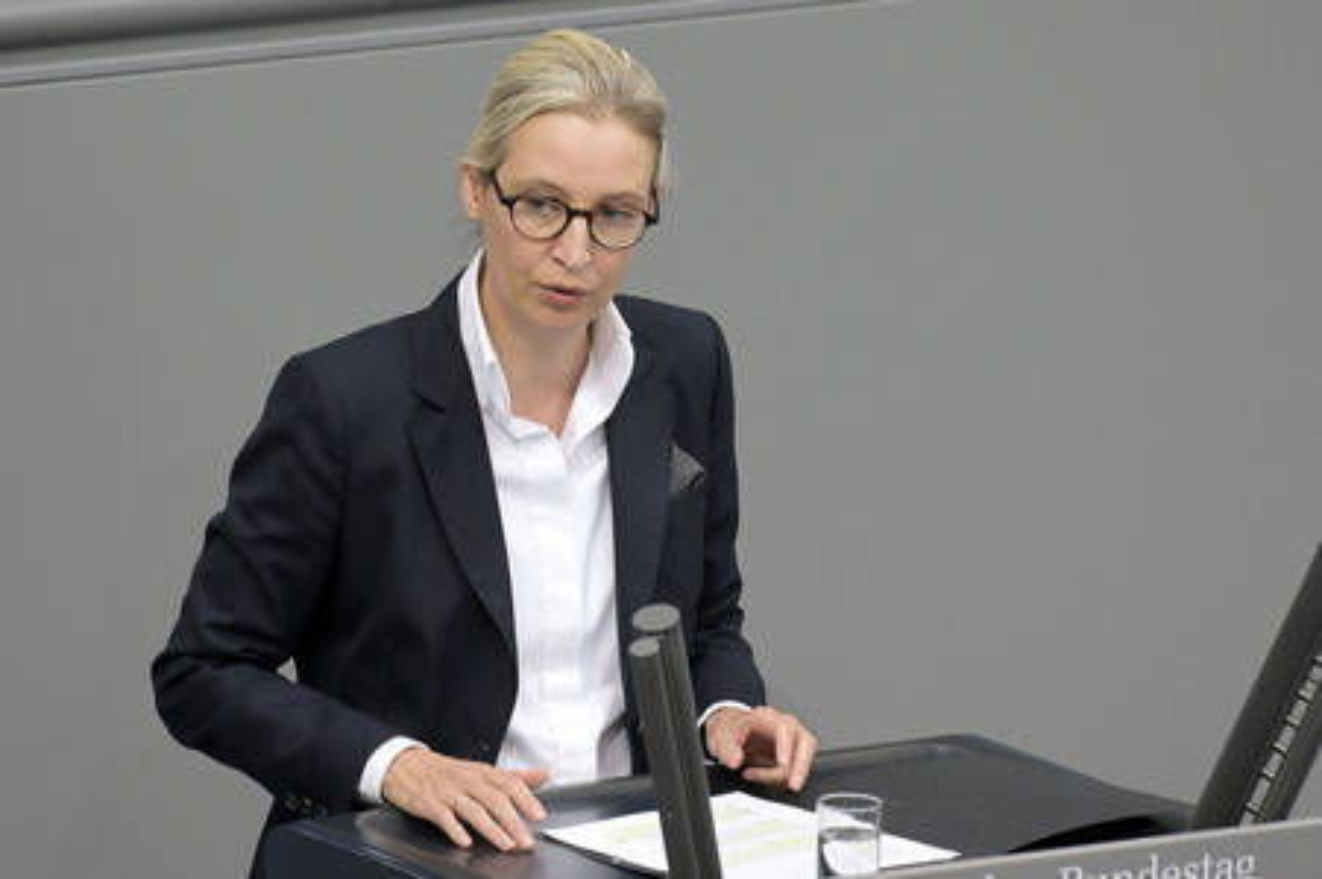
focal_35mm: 410
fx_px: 15045
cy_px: 440
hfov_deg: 5.0
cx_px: 661
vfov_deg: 3.3
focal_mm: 410
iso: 6400
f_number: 6.3
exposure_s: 1/400
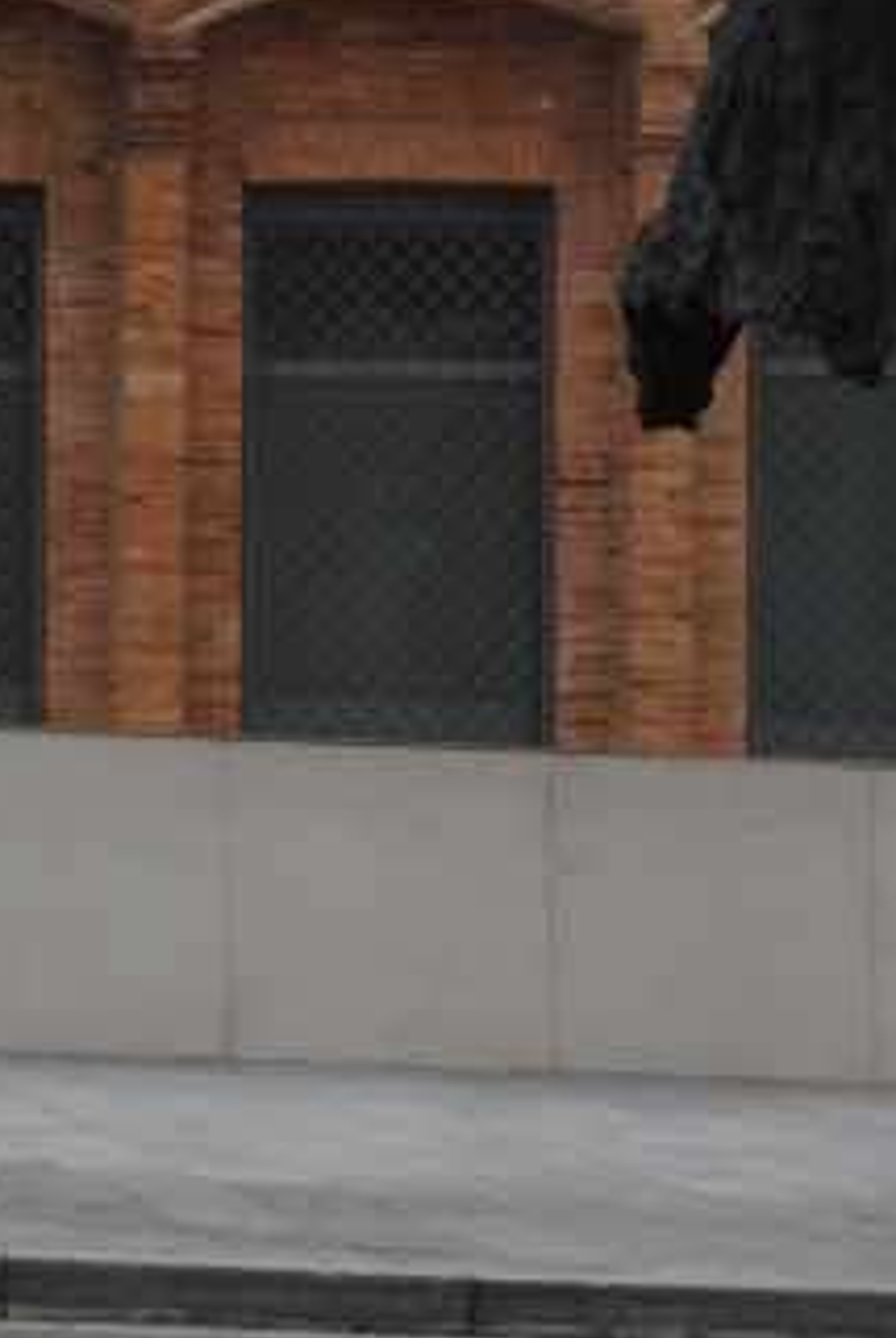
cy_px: -248
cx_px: 1034
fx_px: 9996
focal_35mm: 269
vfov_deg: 7.6
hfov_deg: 5.1
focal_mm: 55
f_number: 5.6
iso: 100
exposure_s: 1/160
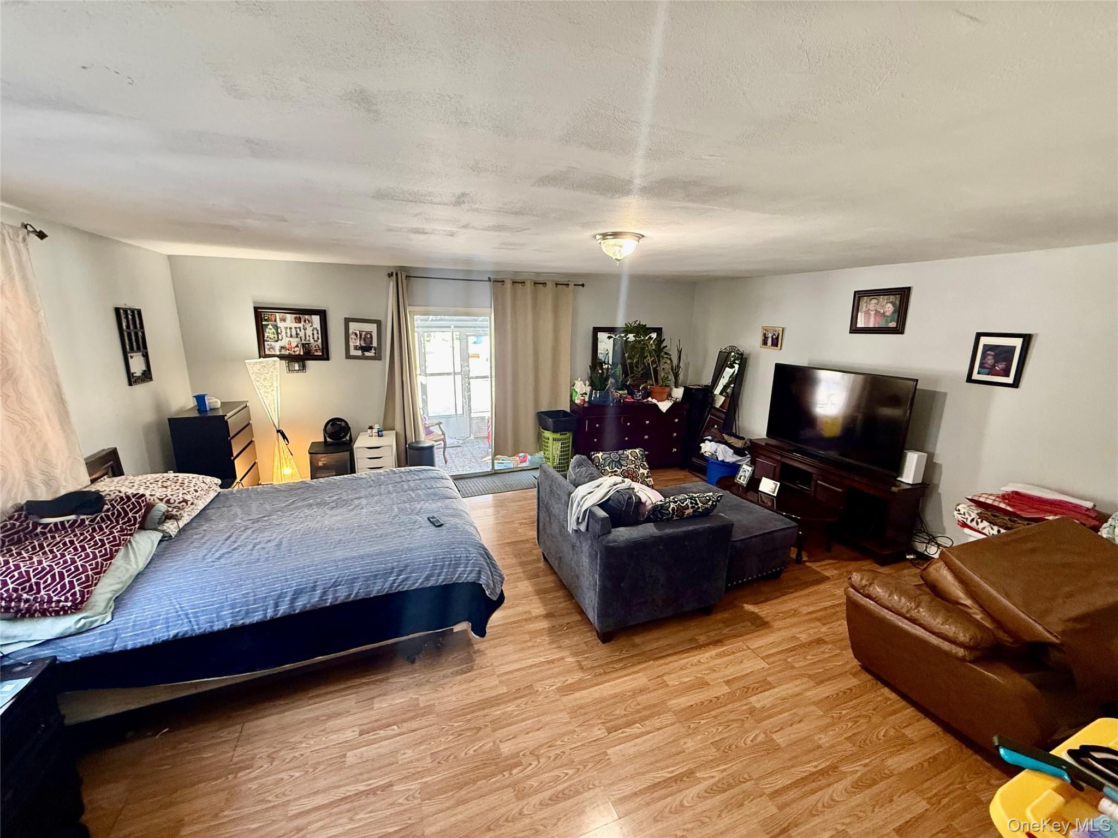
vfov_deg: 85.7
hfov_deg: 102.1
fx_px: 452
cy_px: 419
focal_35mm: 14
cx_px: 559
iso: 320
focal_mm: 2.22
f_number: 2.2
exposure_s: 1/60
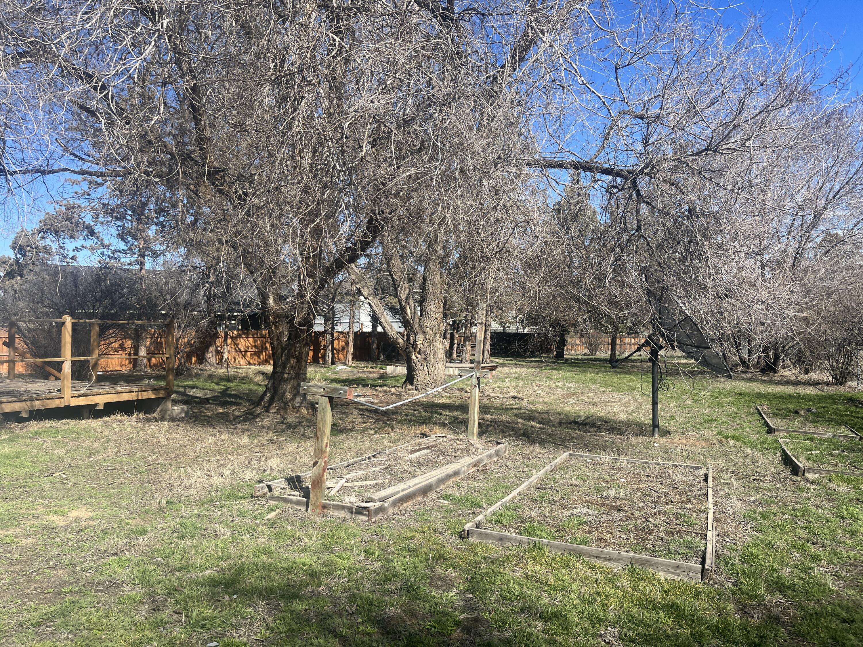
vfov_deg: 53.1
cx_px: 432
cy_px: 324
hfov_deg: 67.3
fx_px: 648
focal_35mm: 26
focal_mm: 5.1
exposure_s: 1/2513
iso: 50
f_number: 1.6
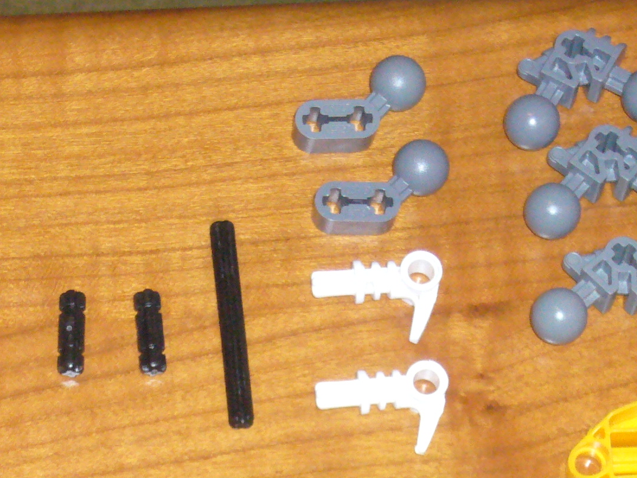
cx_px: 292
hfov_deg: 9.6
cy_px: 475
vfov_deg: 7.1
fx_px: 3809
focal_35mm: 207
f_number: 4.3
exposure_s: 1/60
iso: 400
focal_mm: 13
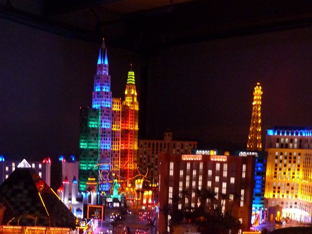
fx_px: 442
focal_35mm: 49
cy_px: 210
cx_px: 112
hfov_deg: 38.6
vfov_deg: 28.6
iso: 400
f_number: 3.3
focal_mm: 4.1
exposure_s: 1/10
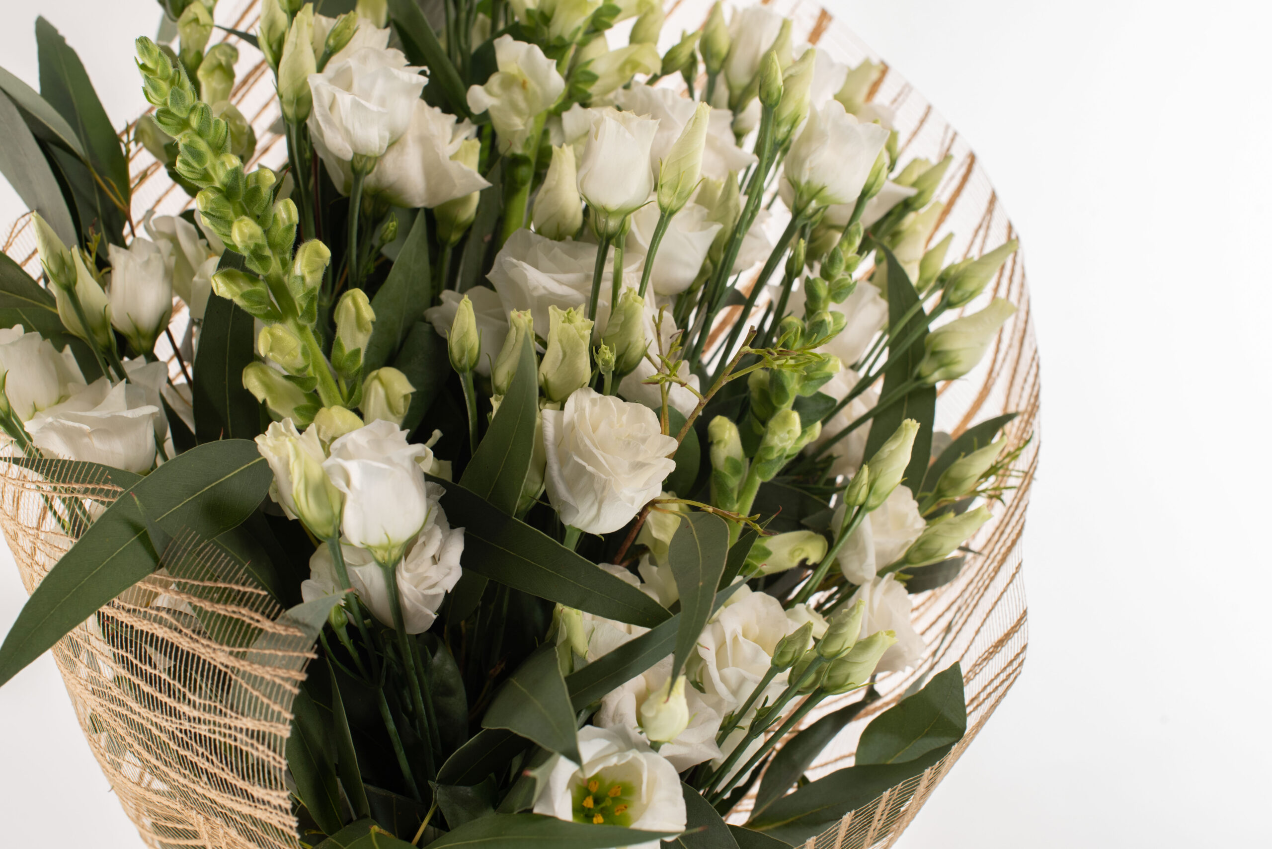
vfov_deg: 27.0
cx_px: 636
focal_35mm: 50
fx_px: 1767
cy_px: 424
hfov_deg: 39.6
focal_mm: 50
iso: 400
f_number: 9
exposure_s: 1/100
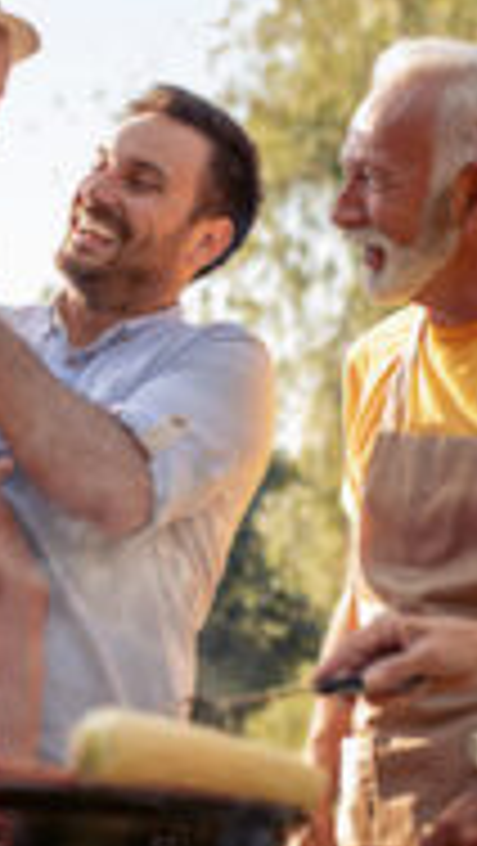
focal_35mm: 78
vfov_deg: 27.2
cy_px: 400
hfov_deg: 15.5
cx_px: 230
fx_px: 1751
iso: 80
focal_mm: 35
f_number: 2
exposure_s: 1/800
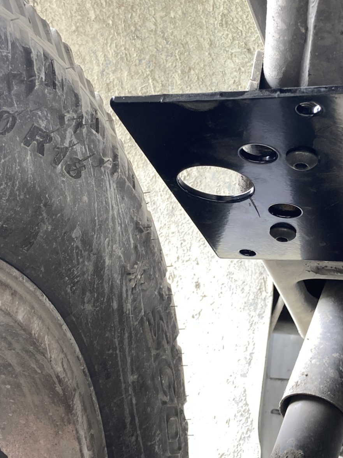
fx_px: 806
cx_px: 218
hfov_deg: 23.9
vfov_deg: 31.6
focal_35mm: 61
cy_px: 197
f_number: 1.8
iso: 64
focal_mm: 3.99
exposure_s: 1/60
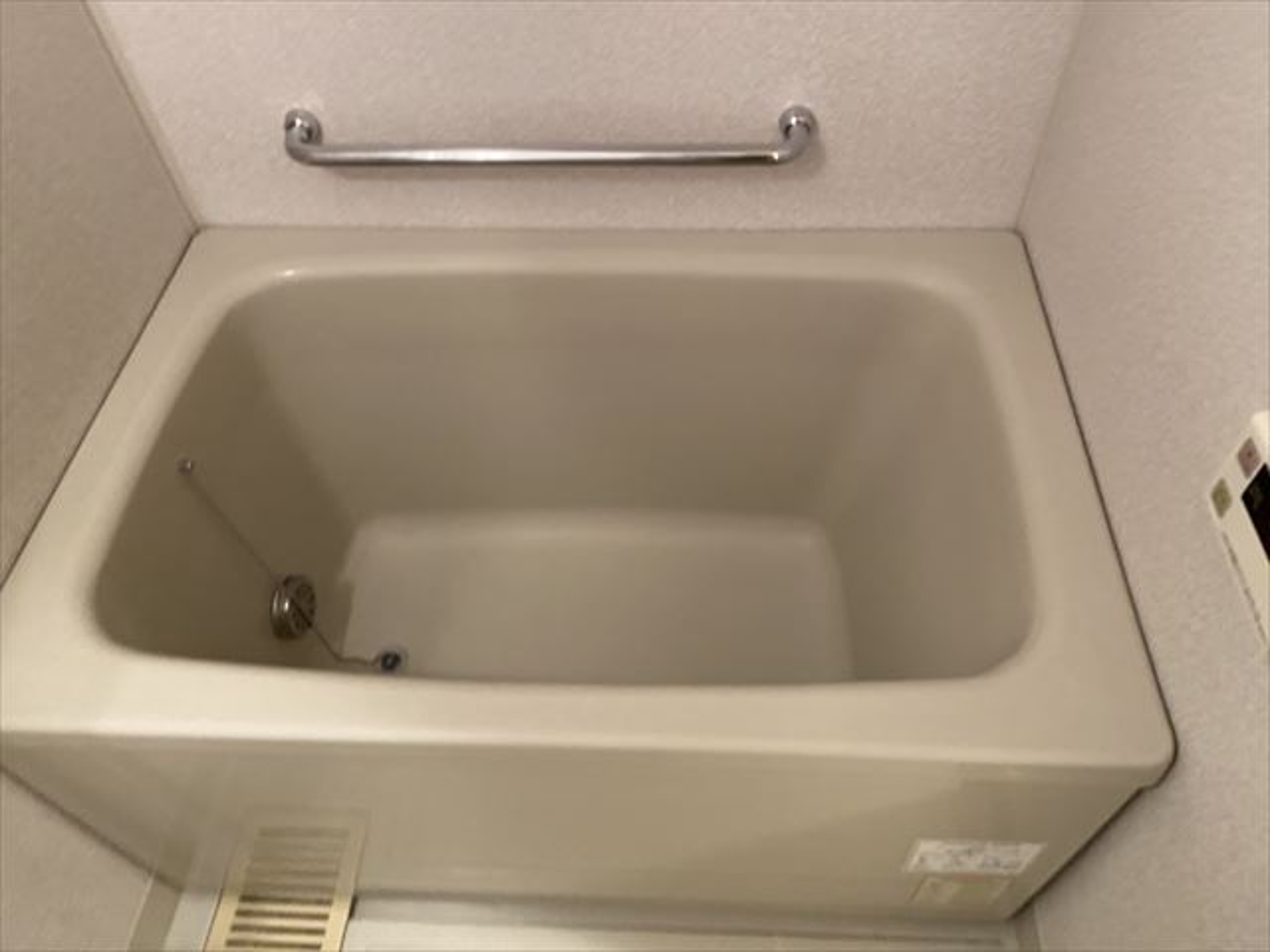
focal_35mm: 26
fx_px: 954
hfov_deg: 67.3
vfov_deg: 53.1
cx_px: 635
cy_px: 476
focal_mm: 4.25
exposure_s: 1/50
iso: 250
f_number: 1.8
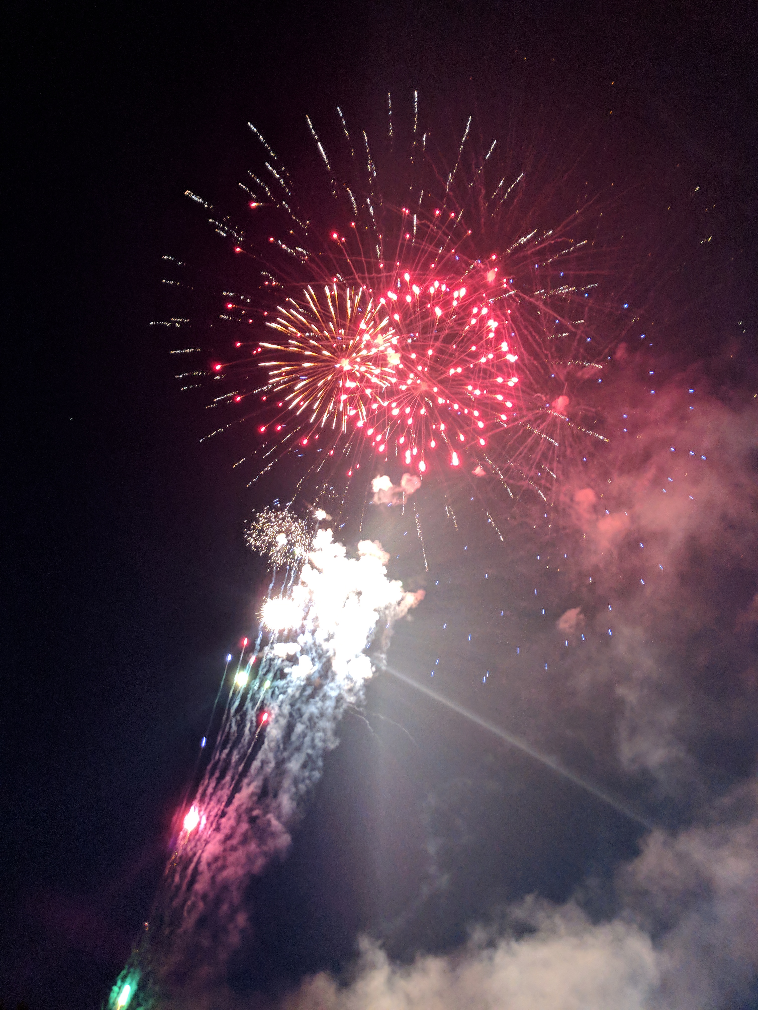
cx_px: 379
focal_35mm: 27
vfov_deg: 65.3
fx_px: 788
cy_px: 505
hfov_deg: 51.4
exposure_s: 1/40.1
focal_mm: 4.44
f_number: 1.8
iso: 400
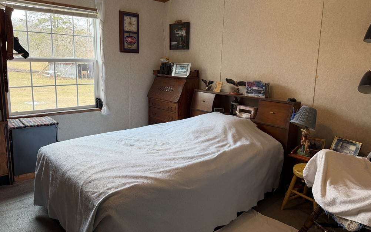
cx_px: 184
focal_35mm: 26
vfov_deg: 47.5
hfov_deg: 70.4
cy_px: 103
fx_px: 263
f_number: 1.78
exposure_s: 1/120
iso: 100
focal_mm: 6.76
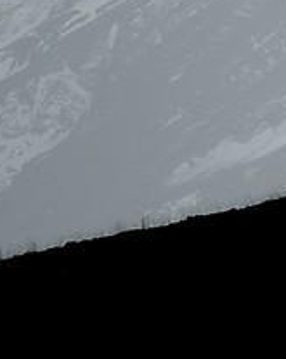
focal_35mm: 1452
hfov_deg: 1.1
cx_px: 1319
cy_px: -347
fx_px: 15397
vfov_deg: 1.3
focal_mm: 200
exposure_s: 1/400
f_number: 10
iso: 200
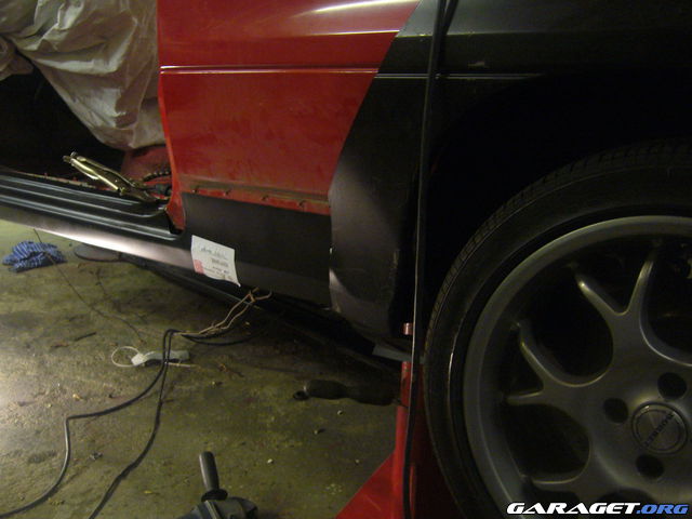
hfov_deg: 52.6
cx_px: 346
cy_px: 260
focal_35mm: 35
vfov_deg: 40.7
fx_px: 700
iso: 200
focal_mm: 5.8
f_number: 2.8
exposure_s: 1/8
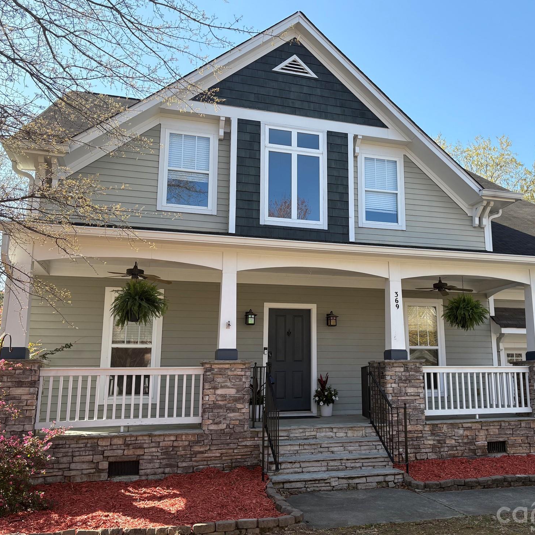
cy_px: 267
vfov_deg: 51.1
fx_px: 560
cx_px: 330
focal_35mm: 32
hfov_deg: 50.7
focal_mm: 5.96
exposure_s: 1/1287
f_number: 1.6
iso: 50
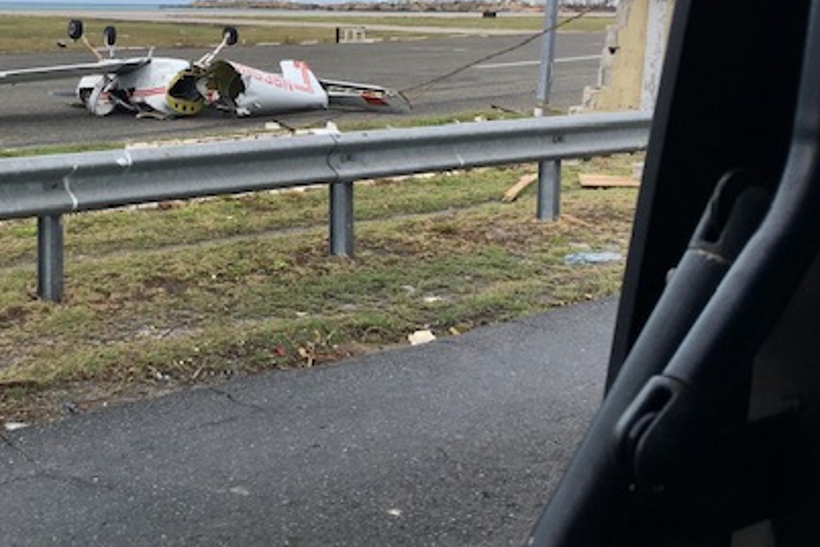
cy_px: 125
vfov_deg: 27.6
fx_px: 1093
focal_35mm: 48
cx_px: 192
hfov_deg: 39.8
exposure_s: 1/1221
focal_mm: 4.15
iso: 25
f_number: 2.2
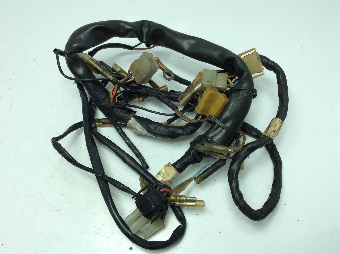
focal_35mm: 32
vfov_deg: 44.1
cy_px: 127
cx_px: 170
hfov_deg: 56.9
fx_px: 314
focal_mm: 3.3
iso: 32
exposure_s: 1/355
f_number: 2.4
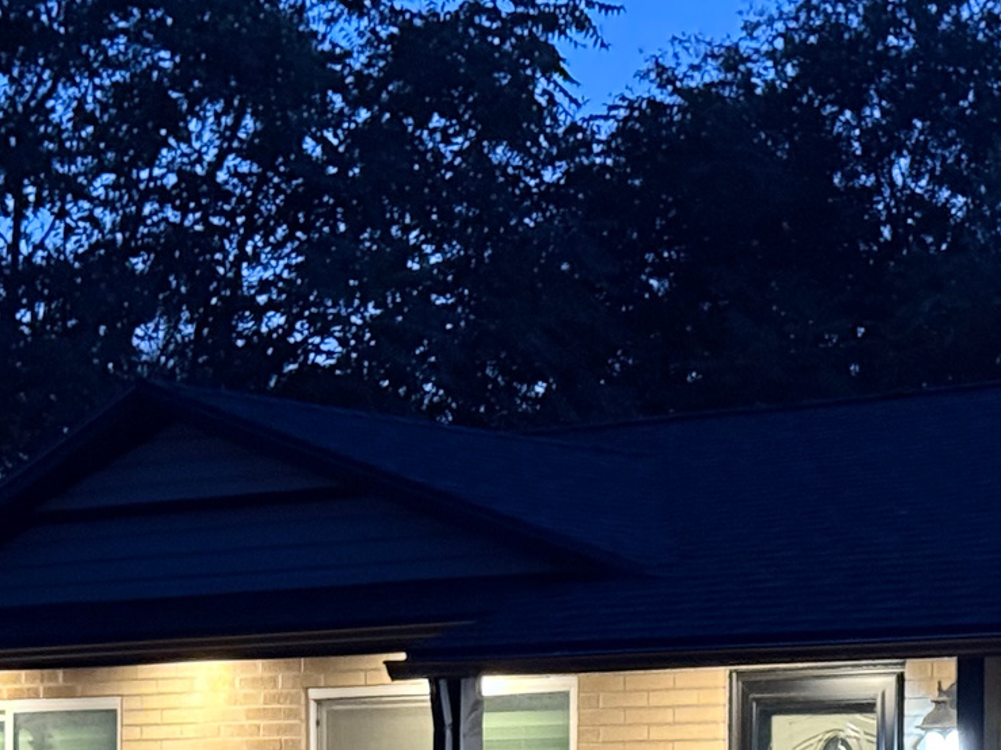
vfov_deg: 10.9
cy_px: 994
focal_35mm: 133
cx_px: 947
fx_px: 3845
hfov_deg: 14.6
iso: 500
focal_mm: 6.76
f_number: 1.78
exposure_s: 1/30
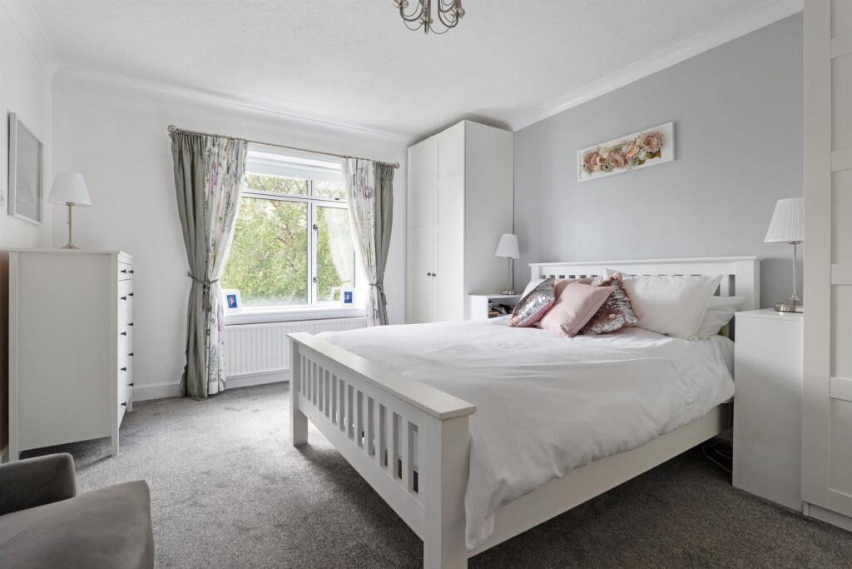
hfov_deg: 96.7
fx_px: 379
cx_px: 426
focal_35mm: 16
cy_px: 284
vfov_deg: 73.8
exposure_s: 1/100
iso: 640
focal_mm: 16
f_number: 8
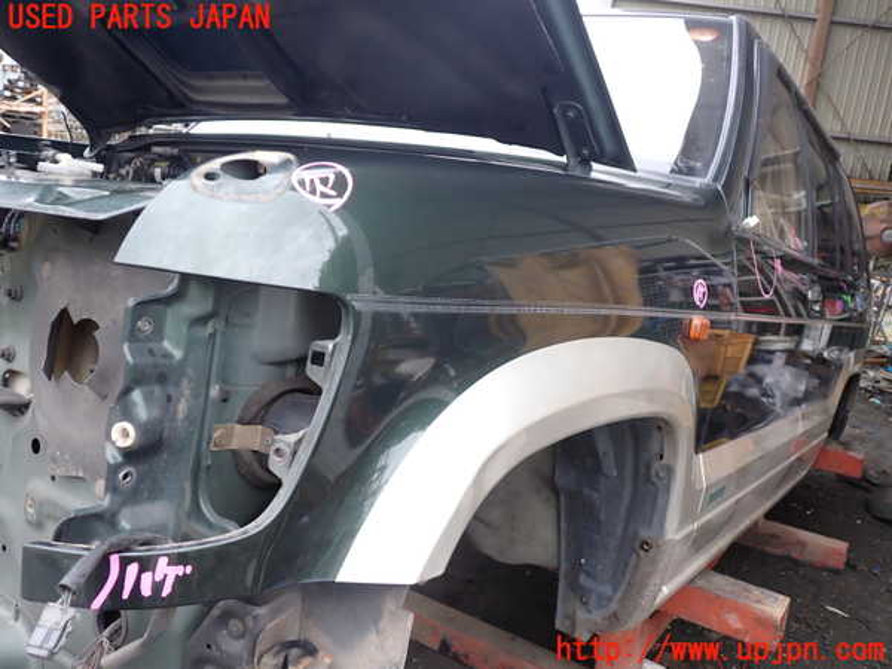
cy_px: 334
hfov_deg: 60.0
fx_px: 773
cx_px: 446
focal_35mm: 30
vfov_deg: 46.8
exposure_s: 1/60
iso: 125
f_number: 2.3
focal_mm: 5.4
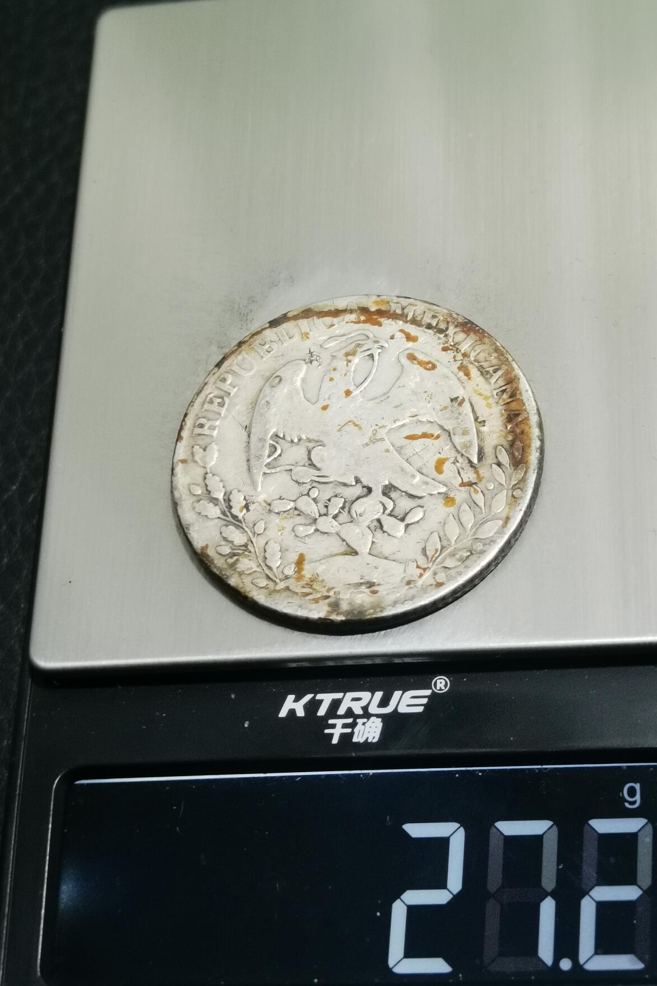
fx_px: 1861
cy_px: 500
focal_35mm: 68
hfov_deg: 20.0
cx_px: 374
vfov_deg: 29.7
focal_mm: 6.67
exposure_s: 1/100
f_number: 1.9
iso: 200
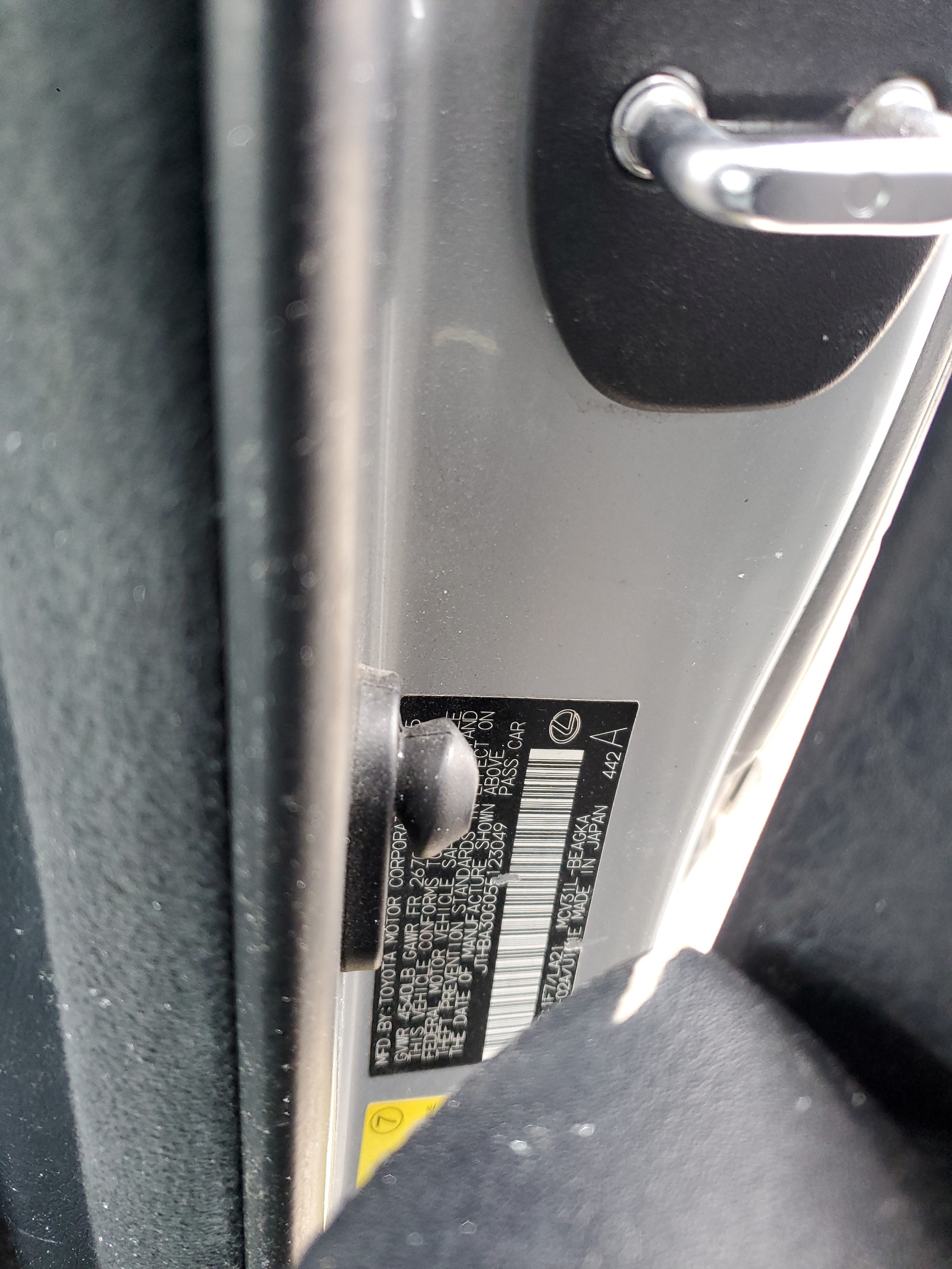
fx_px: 953
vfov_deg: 67.3
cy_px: 634
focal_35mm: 26
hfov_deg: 53.1
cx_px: 476
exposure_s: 1/60.2
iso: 160
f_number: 1.5
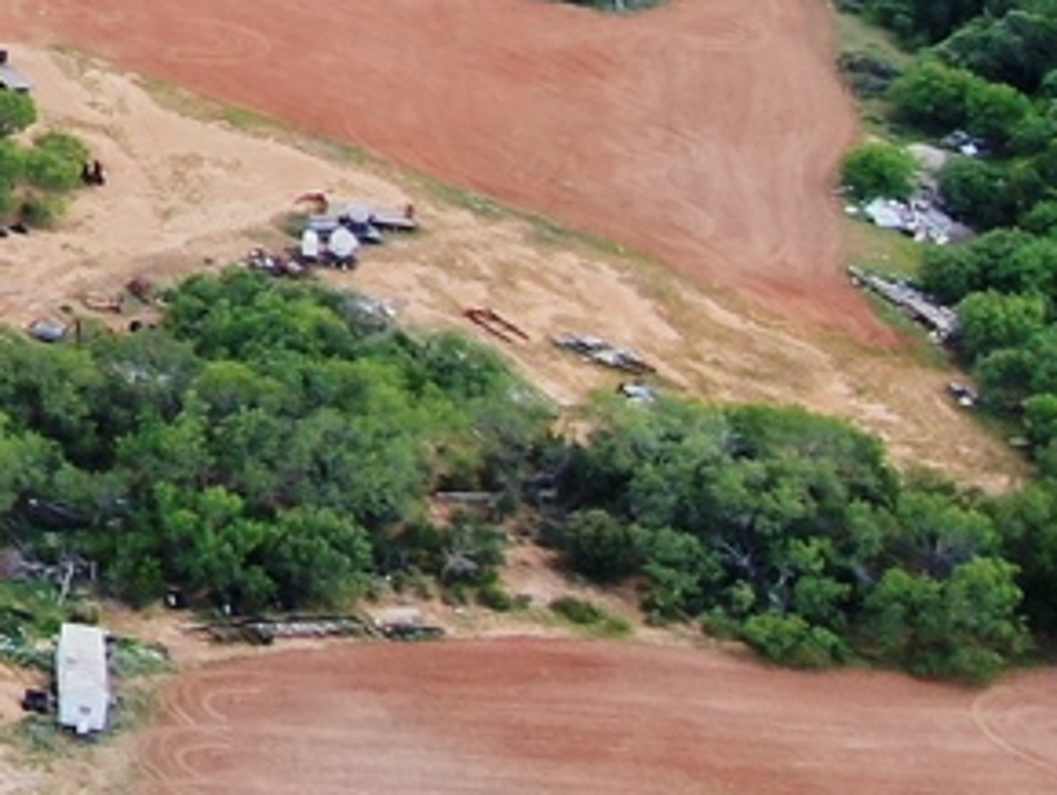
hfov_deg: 14.2
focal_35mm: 119
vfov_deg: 12.0
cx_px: -959
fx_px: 3637
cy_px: -325
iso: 100
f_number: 2.8
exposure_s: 1/240
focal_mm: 4.39
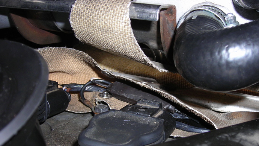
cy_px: 98
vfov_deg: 24.8
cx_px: 142
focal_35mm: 48
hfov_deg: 42.8
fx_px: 330
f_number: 3.2
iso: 50
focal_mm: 6.3
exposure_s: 1/60.1
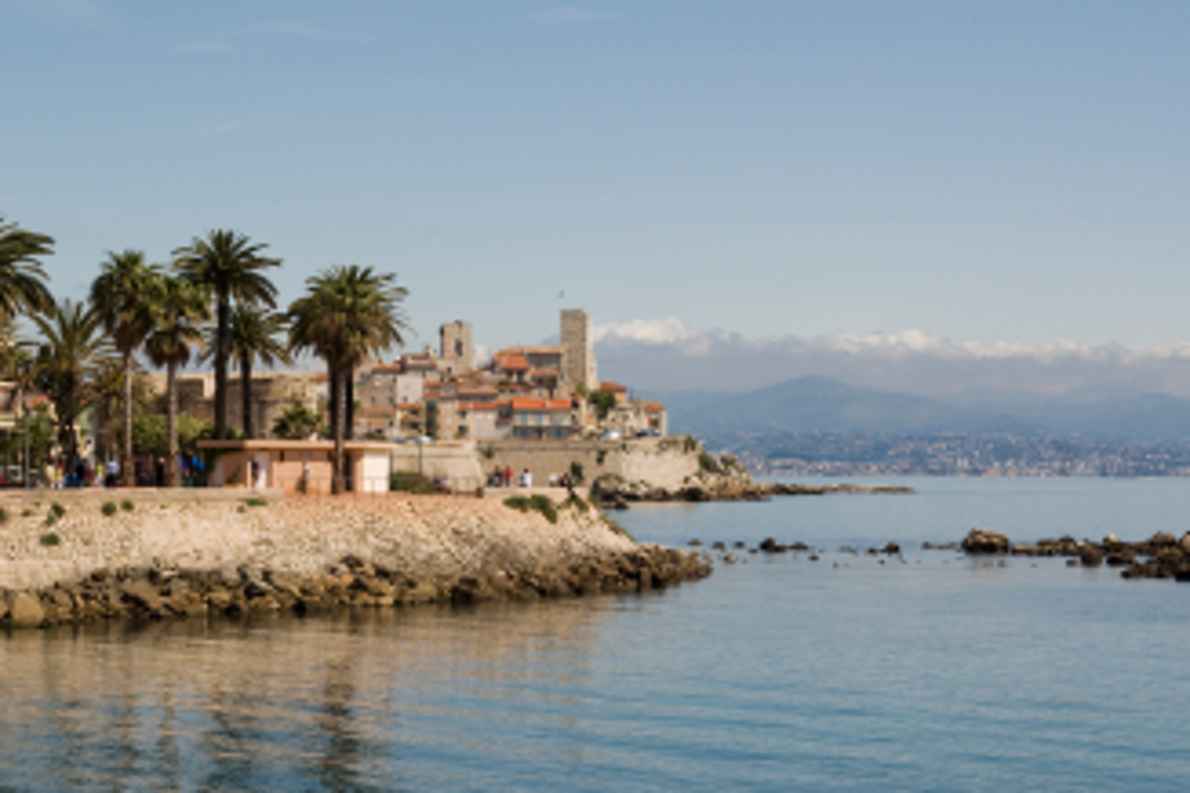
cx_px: 469
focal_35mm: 88
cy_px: 431
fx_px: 2897
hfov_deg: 23.2
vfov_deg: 15.6
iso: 100
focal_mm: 45
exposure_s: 1/250
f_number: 11
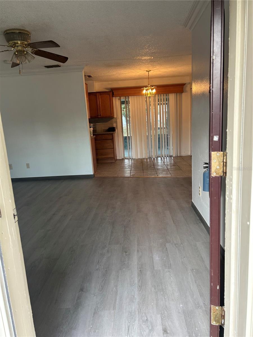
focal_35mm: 26
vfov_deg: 67.3
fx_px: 253
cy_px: 168
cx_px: 126
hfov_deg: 53.1
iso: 80
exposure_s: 1/60
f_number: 1.5
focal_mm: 5.7
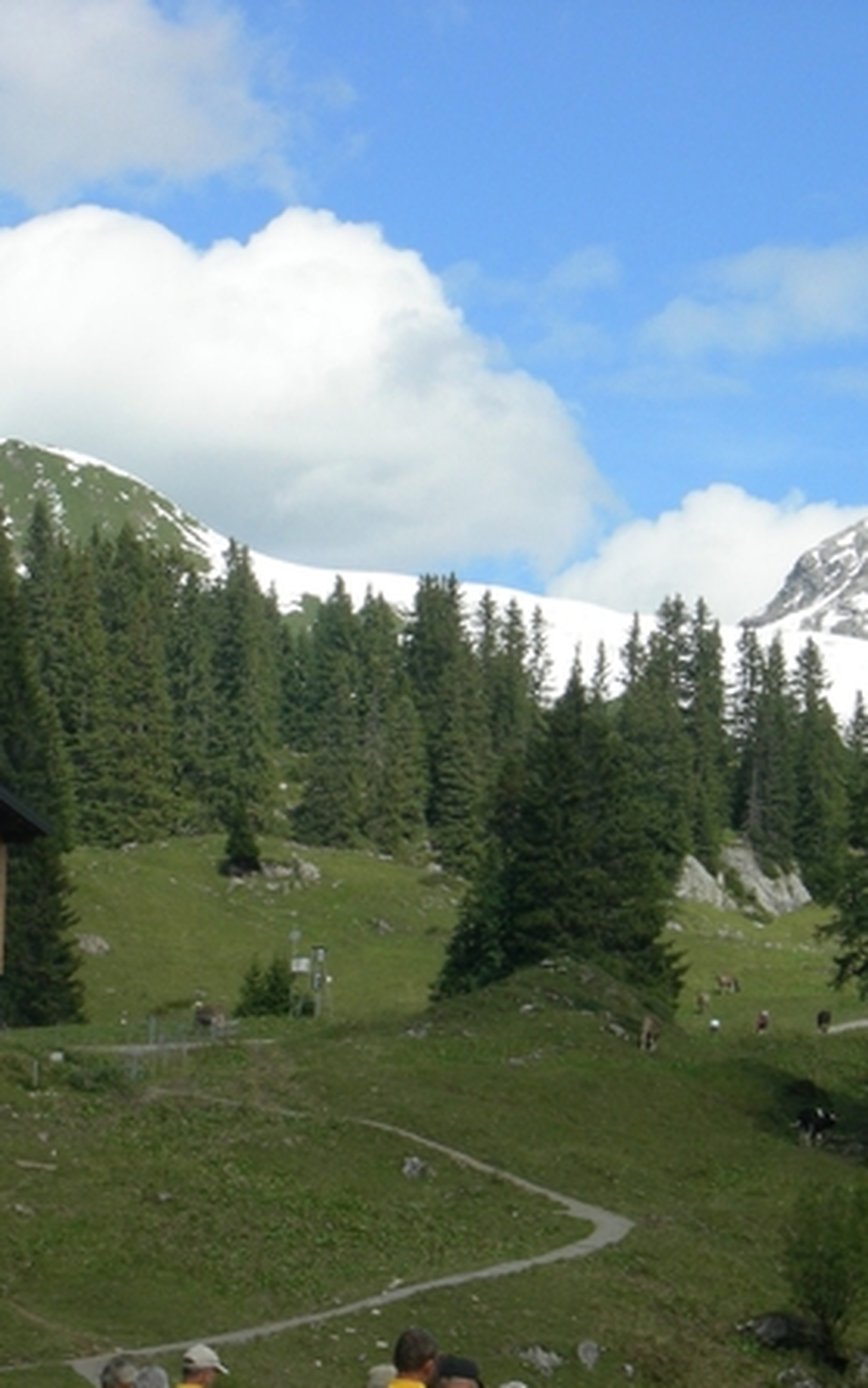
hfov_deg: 8.4
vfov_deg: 13.3
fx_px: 5939
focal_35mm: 157
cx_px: 277
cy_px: 697
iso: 64
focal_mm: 23
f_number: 7.6
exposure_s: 1/213
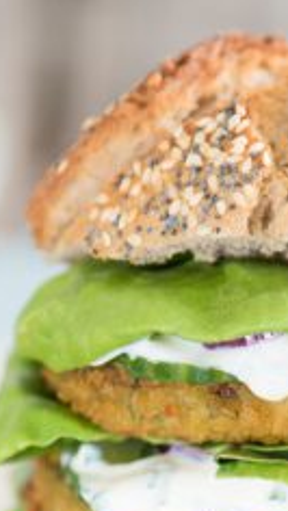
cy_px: 440
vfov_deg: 6.0
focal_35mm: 358
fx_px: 4853
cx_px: 355
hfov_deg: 3.4
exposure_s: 1/125
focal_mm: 105
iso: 400
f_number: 4
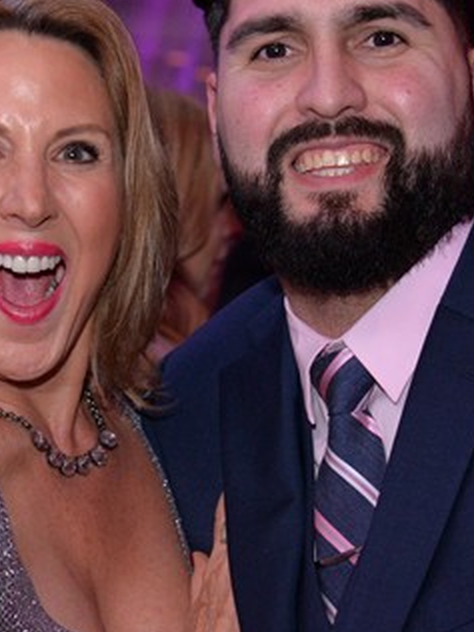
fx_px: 2775
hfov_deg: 9.8
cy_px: 443
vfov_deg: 13.0
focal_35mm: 152
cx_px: 298
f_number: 4.5
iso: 2000
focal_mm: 50
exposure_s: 1/80
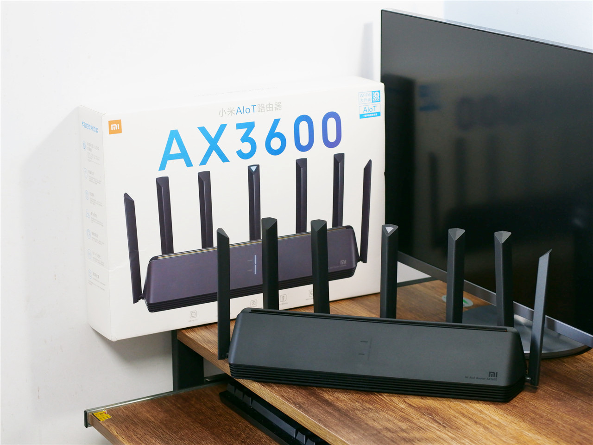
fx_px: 1473
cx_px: 296
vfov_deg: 17.2
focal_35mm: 86
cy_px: 222
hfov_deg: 22.8
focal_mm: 43
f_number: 3.5
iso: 800
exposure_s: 1/80
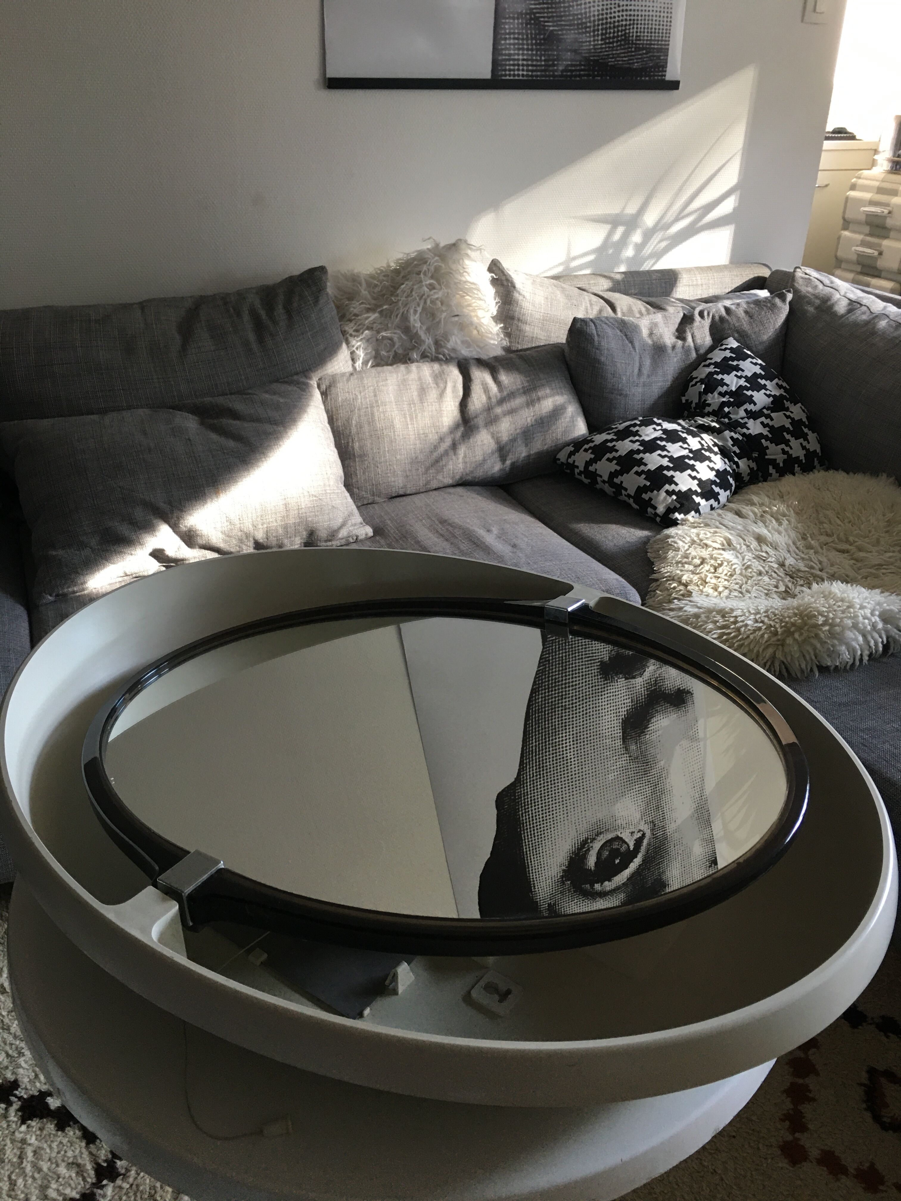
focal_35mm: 29
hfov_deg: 48.2
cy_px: 600
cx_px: 450
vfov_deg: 61.7
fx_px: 1006
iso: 50
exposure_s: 1/33
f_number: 2.2
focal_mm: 4.15
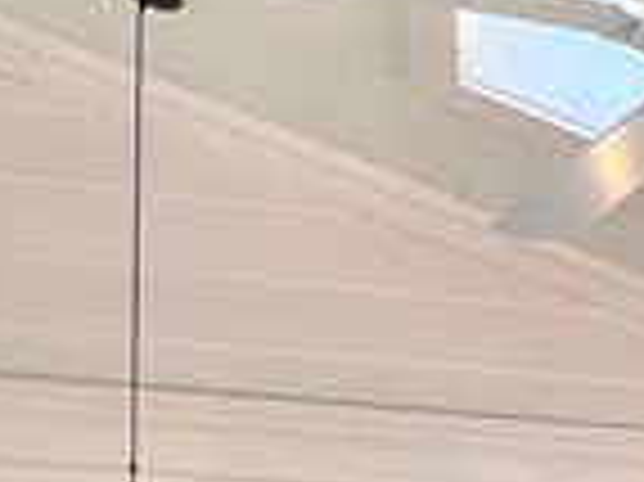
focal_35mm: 93
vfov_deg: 12.6
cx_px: 914
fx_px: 1729
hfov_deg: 19.0
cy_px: 1131
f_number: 1.8
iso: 40
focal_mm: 1.57
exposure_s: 1/120
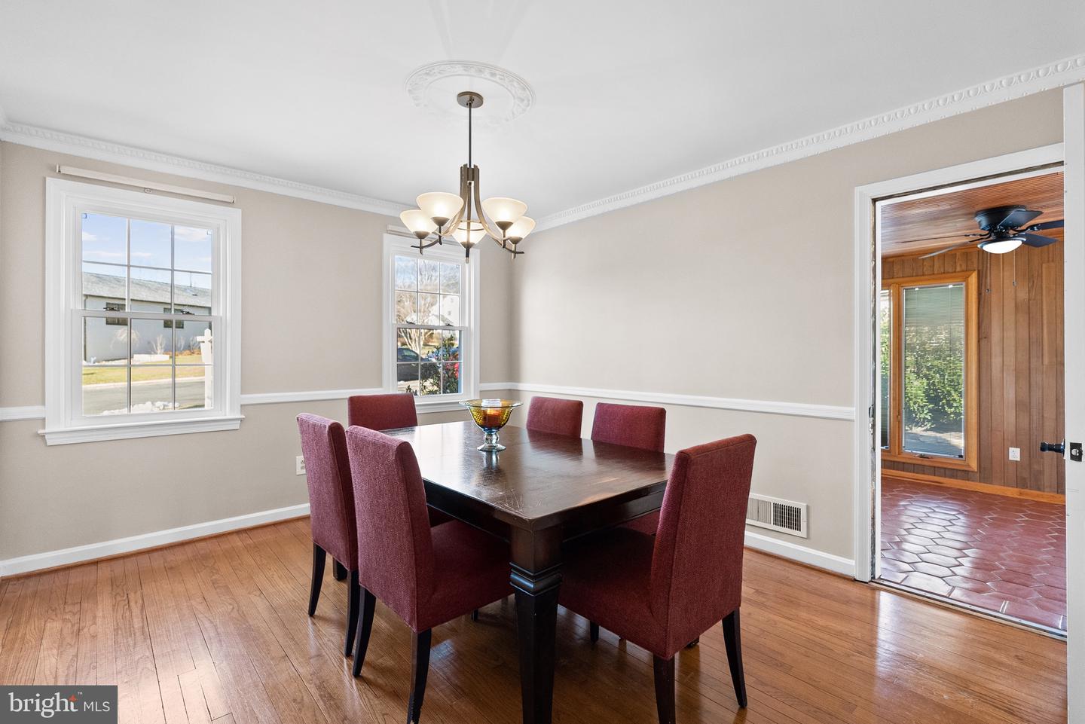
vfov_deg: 72.1
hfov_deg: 95.0
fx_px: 497
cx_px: 542
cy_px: 362
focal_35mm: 16
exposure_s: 1/25
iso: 1250
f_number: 4
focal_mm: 16.5
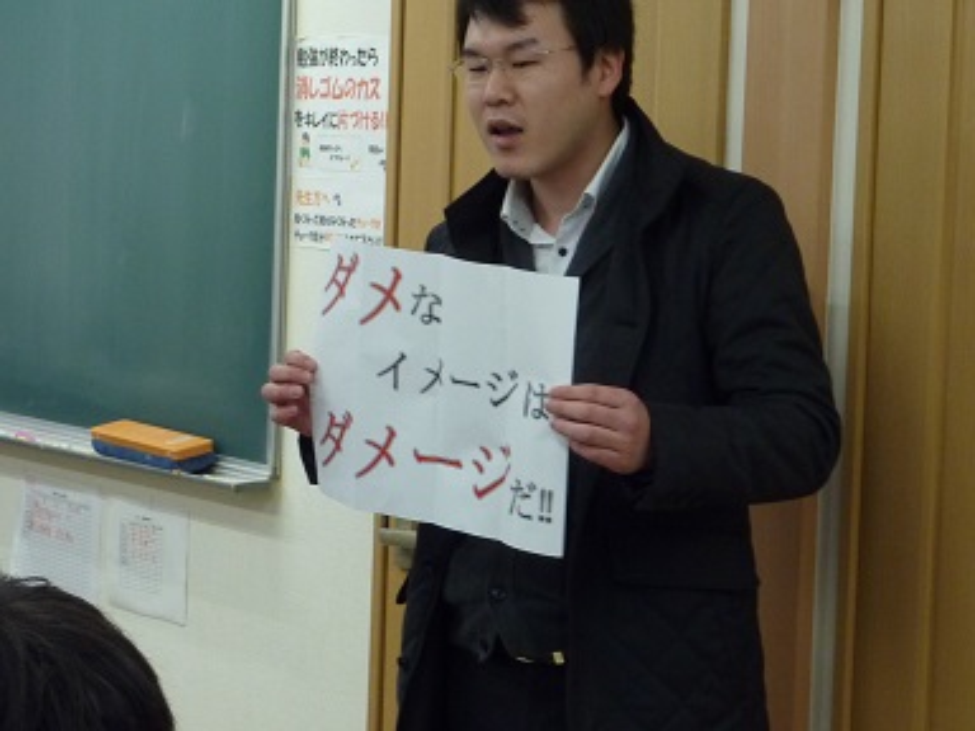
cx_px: 488
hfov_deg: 15.3
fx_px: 3633
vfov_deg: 11.5
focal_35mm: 129
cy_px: 366
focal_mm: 14.7
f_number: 4.3
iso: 250
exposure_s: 1/40
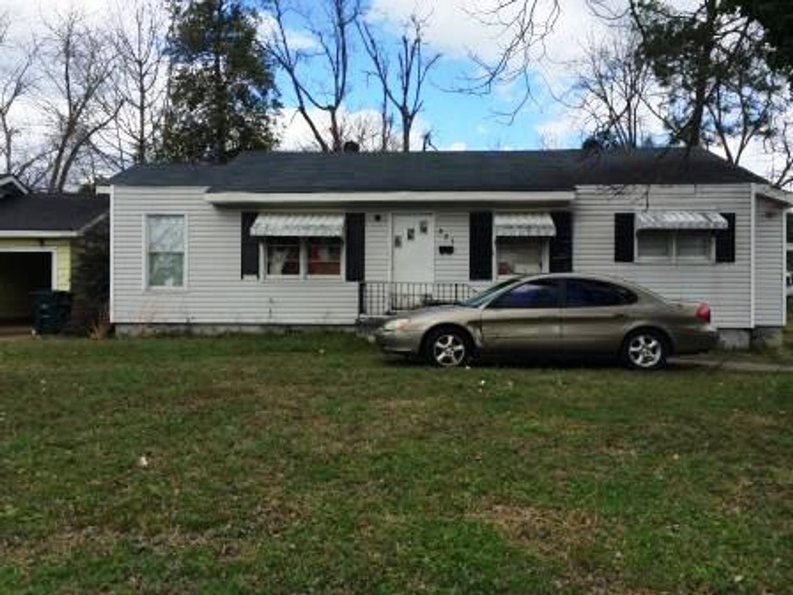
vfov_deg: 48.2
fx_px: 664
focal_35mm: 29
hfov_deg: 61.7
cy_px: 298
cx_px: 396
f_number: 2.2
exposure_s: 1/1520
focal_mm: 4.15
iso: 32
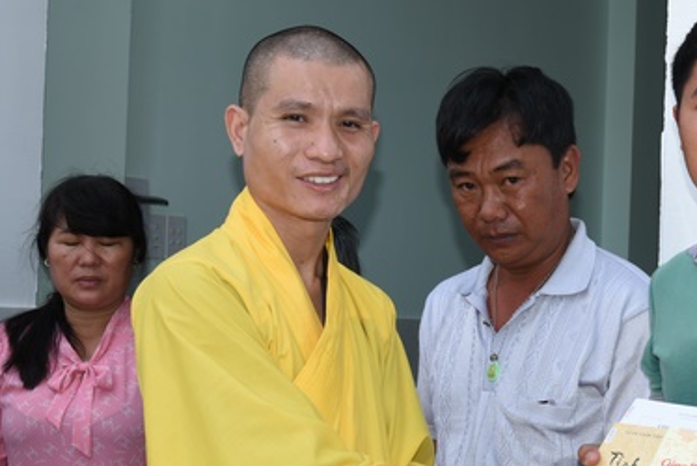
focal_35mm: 80
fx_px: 1550
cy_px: 302
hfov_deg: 24.8
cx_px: 581
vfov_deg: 17.1
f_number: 9
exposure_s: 1/100
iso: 250
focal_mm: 46
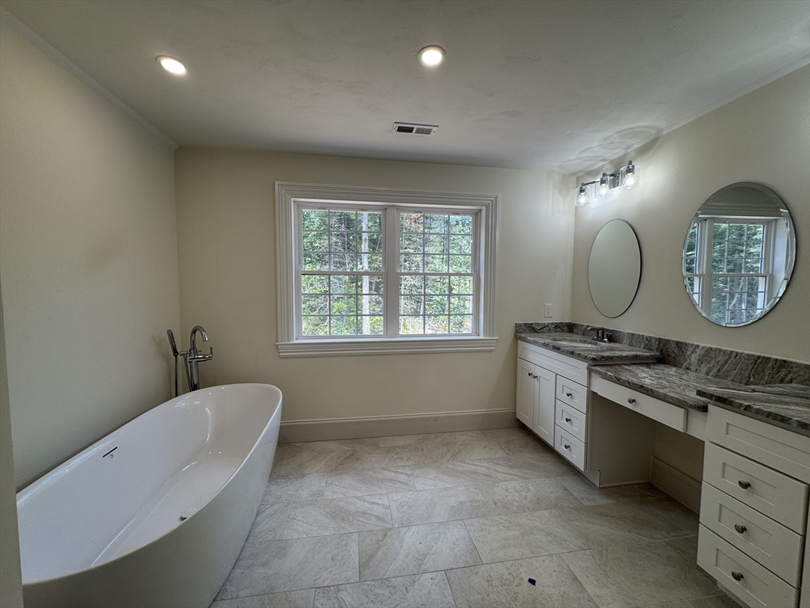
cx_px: 405
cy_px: 304
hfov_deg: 102.1
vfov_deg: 85.7
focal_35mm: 14
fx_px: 328
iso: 40
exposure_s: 1/122
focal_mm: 2.22
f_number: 2.2
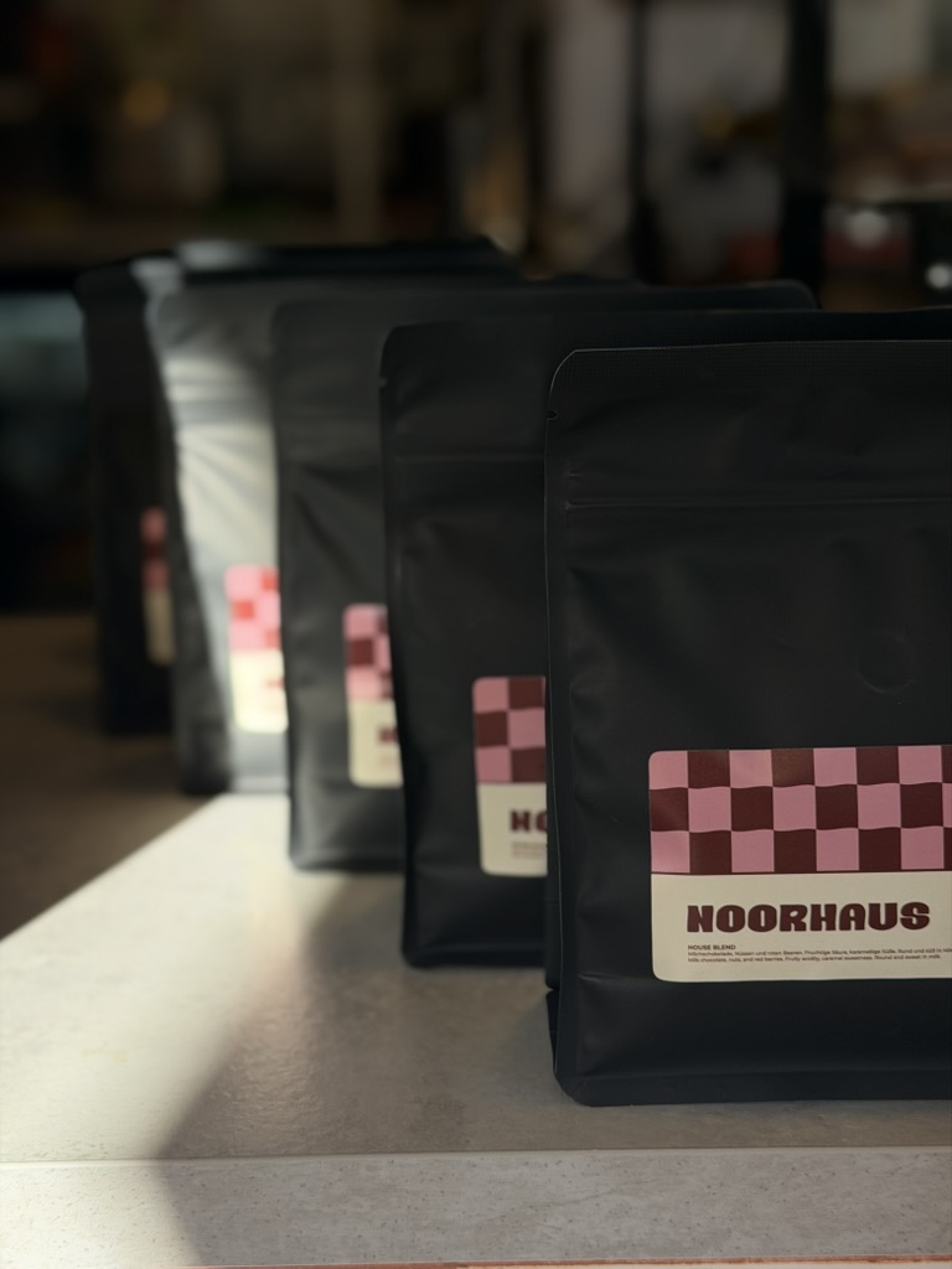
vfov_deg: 39.7
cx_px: 476
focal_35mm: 48
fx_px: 1760
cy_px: 634
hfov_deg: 30.3
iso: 64
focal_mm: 6.76
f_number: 1.78
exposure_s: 1/519
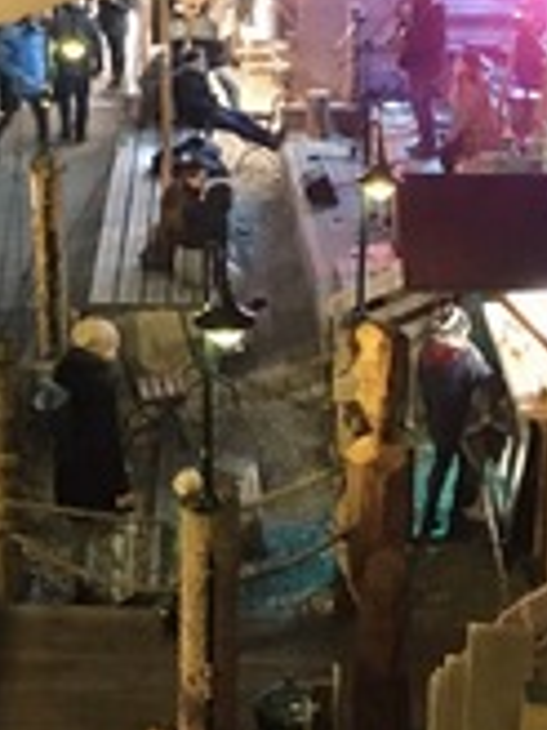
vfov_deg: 24.9
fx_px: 1643
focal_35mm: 78
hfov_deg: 18.9
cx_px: 262
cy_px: 272
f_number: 2.2
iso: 1000
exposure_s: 1/17
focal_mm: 4.15
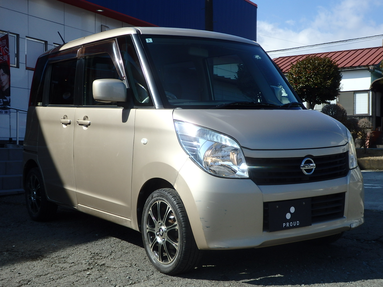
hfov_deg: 42.1
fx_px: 498
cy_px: 144
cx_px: 192
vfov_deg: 32.2
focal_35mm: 45
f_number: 10.8
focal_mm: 8
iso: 125
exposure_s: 1/1600
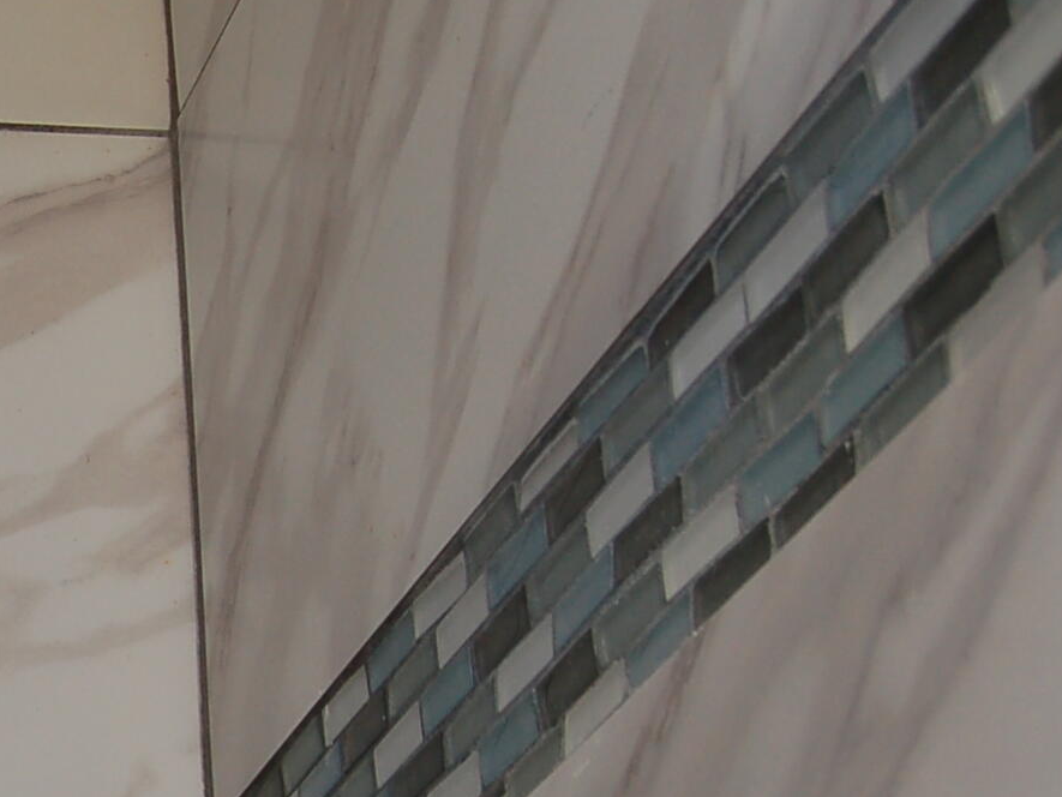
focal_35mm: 127
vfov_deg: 11.5
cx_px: -470
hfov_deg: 14.6
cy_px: 941
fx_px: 3897
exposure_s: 1/125
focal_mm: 26
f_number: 5.6
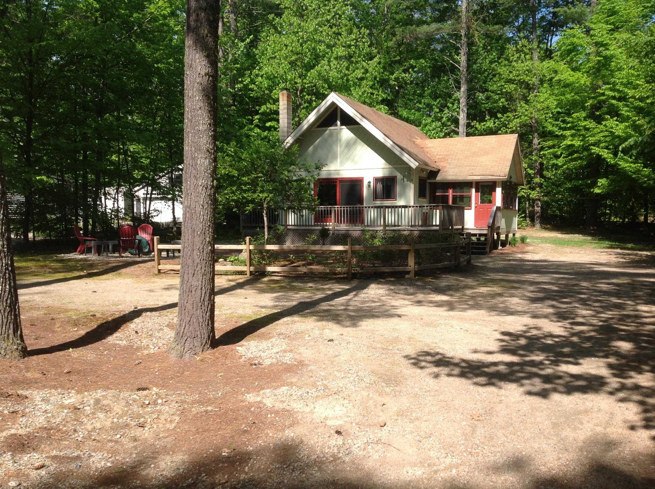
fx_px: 661
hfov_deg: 52.7
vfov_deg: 40.6
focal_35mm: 35
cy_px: 244
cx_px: 328
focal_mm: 4.28
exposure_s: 1/1008
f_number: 2.4
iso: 50
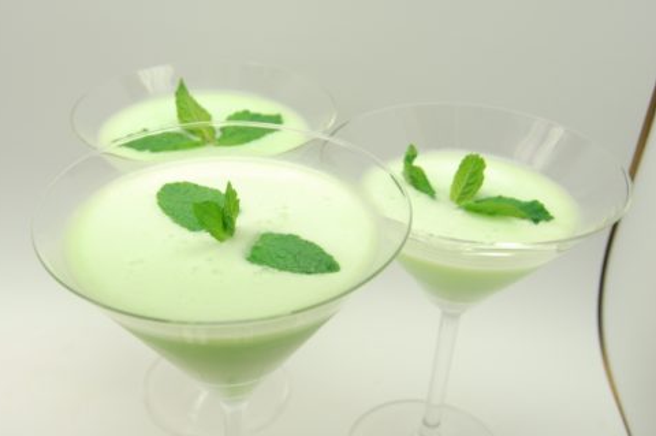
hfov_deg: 43.3
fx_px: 819
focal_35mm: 45
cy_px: 249
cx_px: 247
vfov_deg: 29.8
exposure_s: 1/320
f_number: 7.1
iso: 400
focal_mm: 24
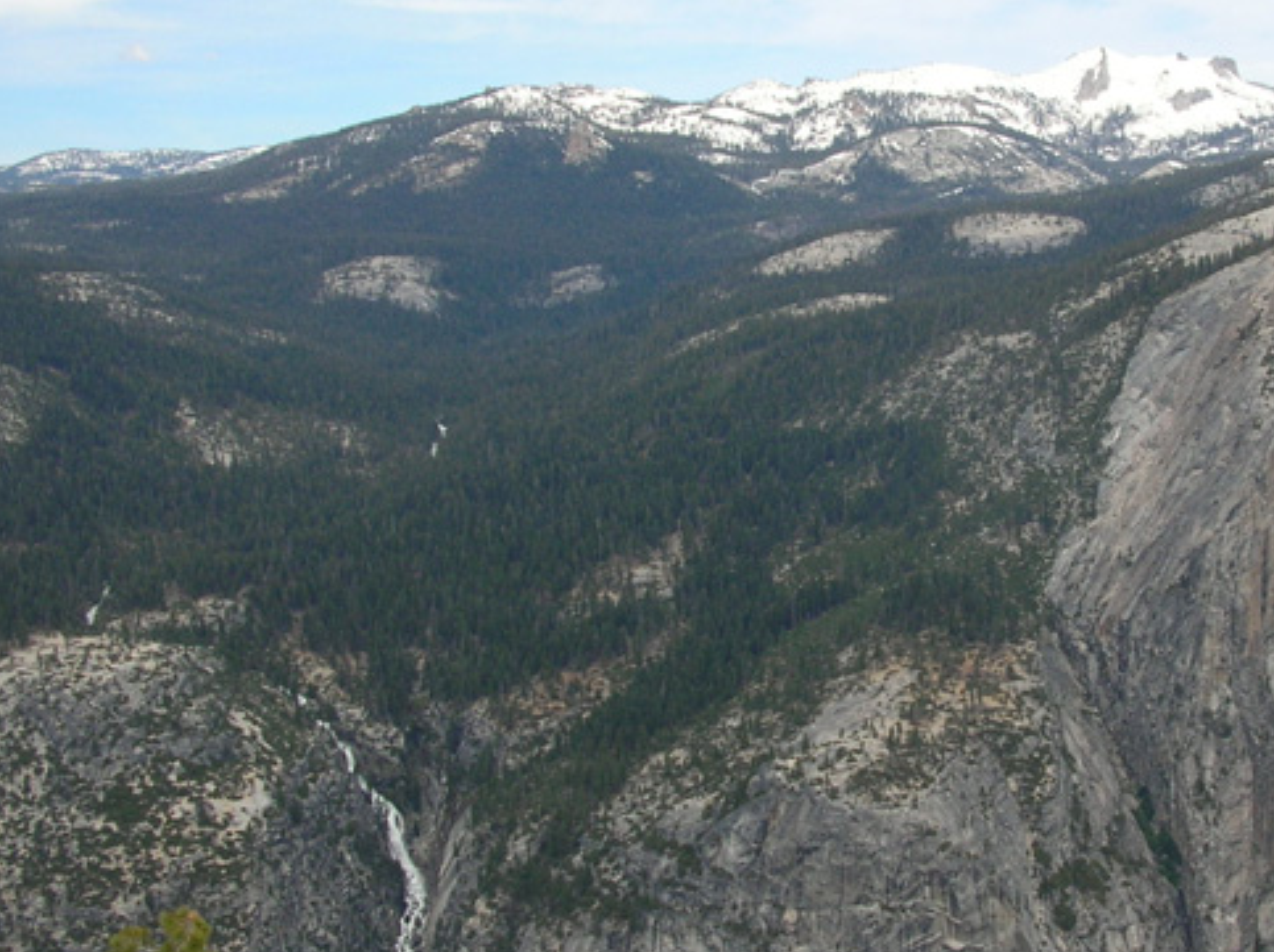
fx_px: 2132
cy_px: 492
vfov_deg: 25.2
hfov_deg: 32.6
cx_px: 963
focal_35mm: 58
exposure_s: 1/304
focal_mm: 5.8
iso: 50
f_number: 5.6
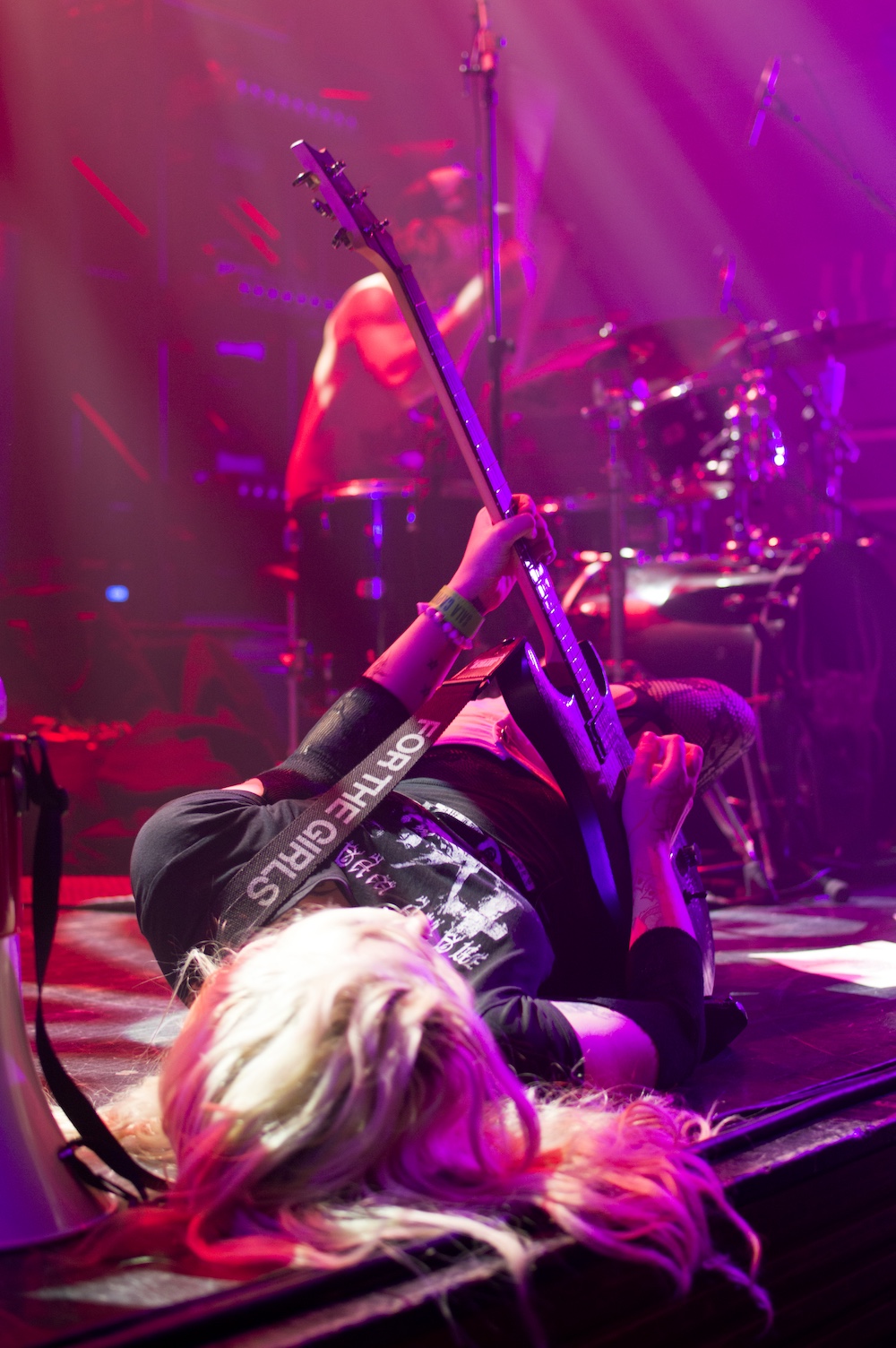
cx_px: 448
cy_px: 674
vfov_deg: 37.9
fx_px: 1963
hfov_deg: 25.7
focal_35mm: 52
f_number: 2.2
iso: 400
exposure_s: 1/60
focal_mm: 35
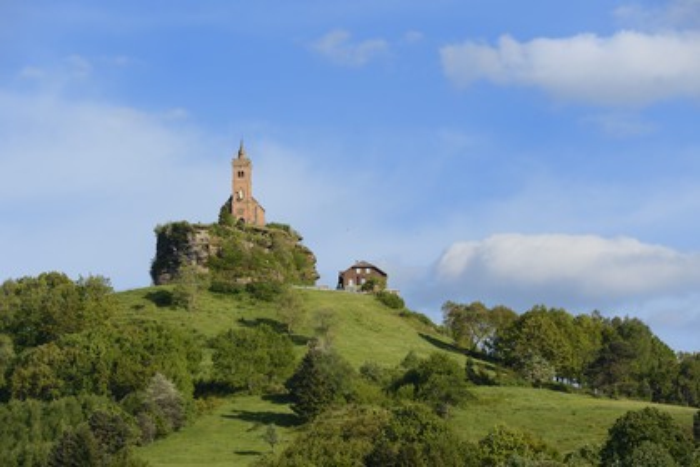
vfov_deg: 6.9
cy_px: 234
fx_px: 3889
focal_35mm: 200
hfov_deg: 10.3
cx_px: 350
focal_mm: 200
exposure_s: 1/250
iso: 200
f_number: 11
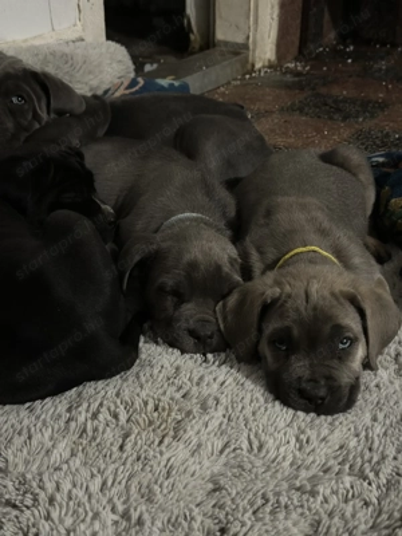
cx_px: 201
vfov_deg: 39.7
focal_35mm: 48
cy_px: 268
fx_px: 743
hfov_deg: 30.3
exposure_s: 1/16
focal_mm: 6.86
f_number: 1.78
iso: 1000
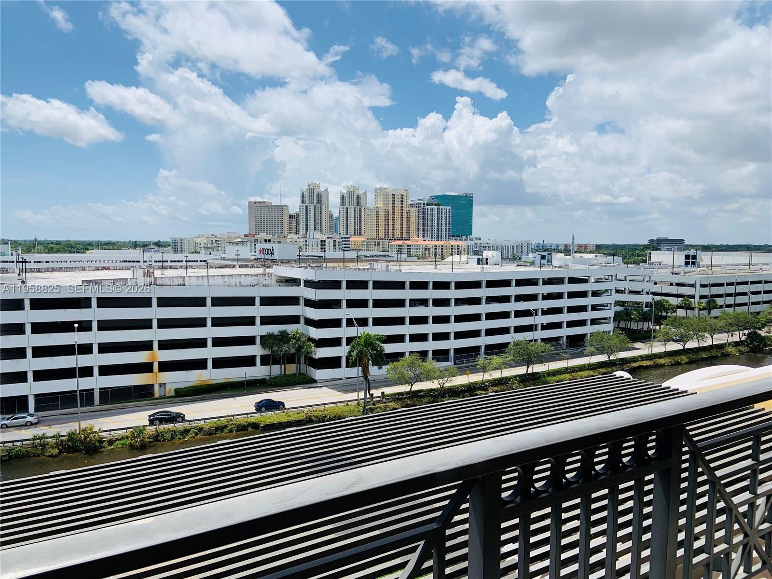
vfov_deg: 53.1
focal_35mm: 26
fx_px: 580
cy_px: 290
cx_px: 386
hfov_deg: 67.3
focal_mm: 4.25
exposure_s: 1/3937
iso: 25
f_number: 1.8
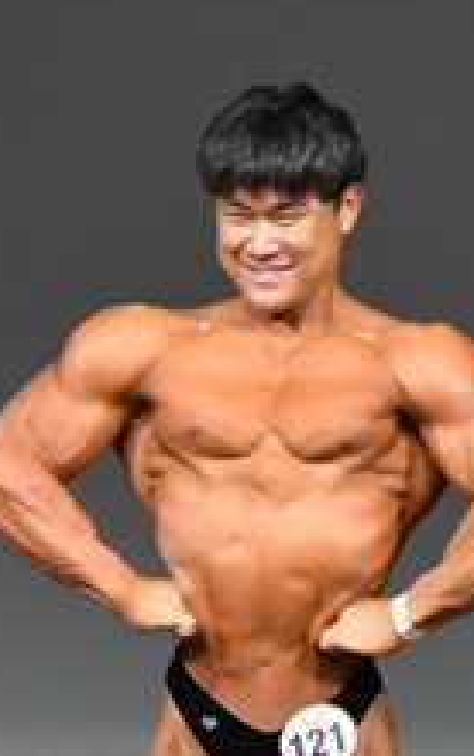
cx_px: 373
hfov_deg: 1.2
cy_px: 783
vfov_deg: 1.9
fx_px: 23295
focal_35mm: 1130
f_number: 5.6
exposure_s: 1/400
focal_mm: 210
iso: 5000
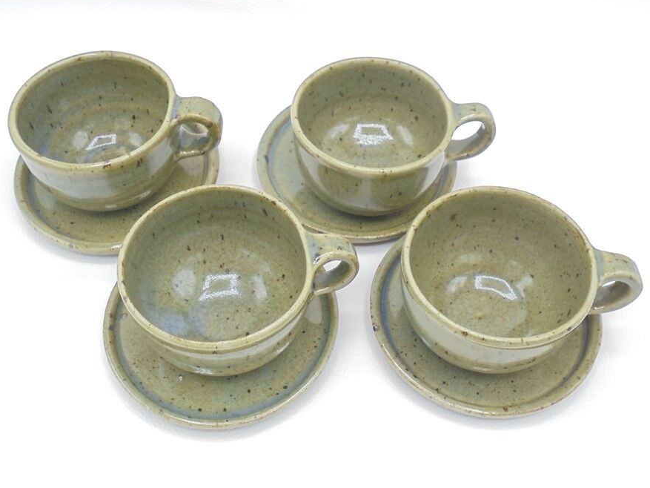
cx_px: 320
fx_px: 732
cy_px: 241
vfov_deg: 36.8
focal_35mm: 39
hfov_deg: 47.9
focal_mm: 6.9
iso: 160
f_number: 4.2
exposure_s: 1/30
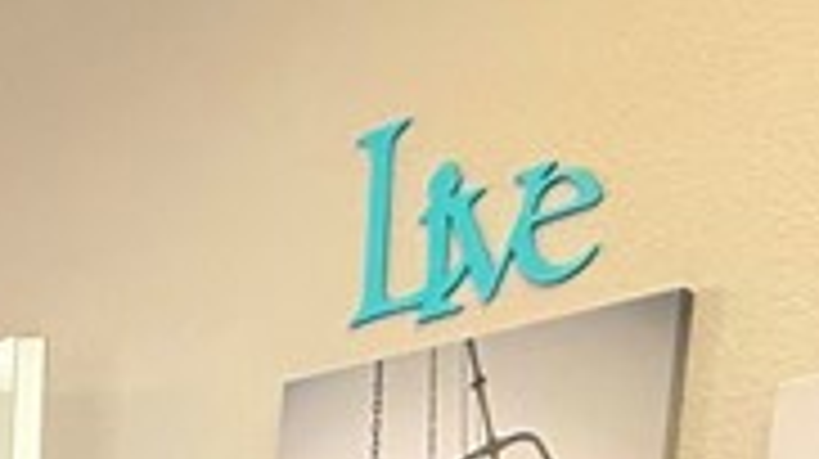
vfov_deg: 11.7
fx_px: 1866
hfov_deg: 21.3
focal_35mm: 86
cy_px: 1076
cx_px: -374
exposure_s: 1/120
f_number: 2.2
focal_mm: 2.22
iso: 200
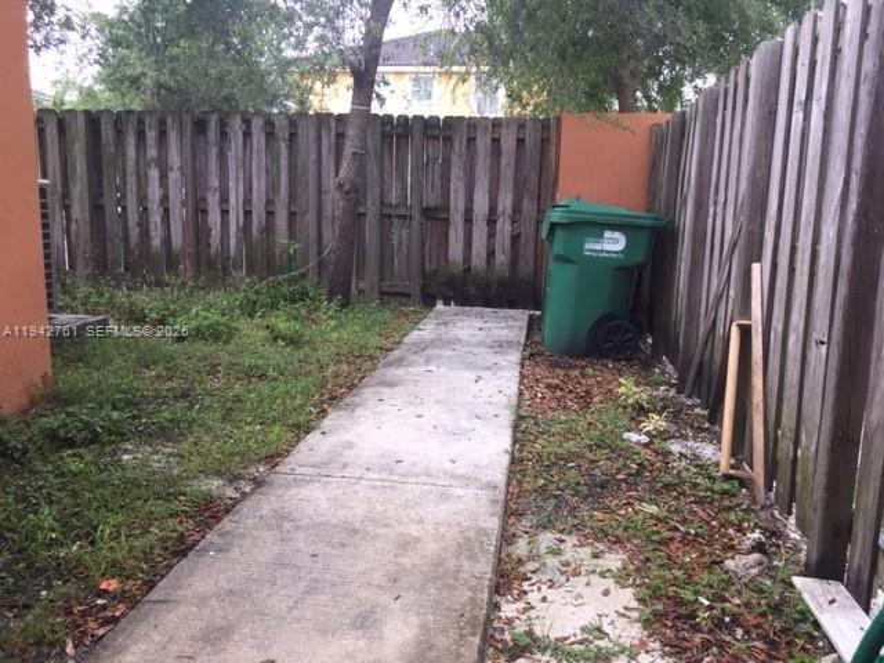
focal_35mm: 29
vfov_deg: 48.2
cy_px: 332
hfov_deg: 61.7
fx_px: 741
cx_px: 442
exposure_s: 1/40
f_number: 2.2
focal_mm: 4.15
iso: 32
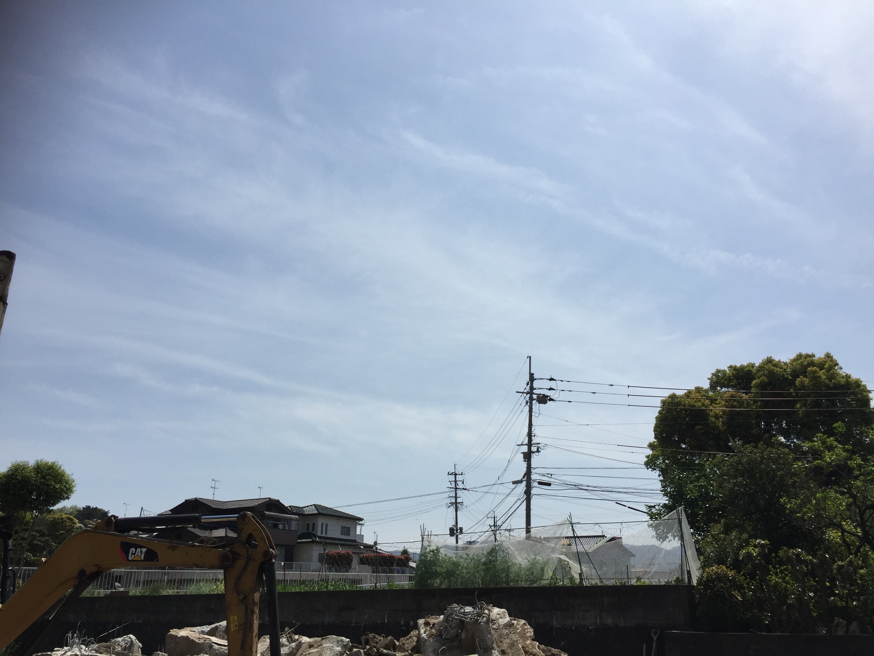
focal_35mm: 29
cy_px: 328
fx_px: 732
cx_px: 437
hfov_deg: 61.7
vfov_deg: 48.2
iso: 32
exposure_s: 1/4950
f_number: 2.2
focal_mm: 4.15
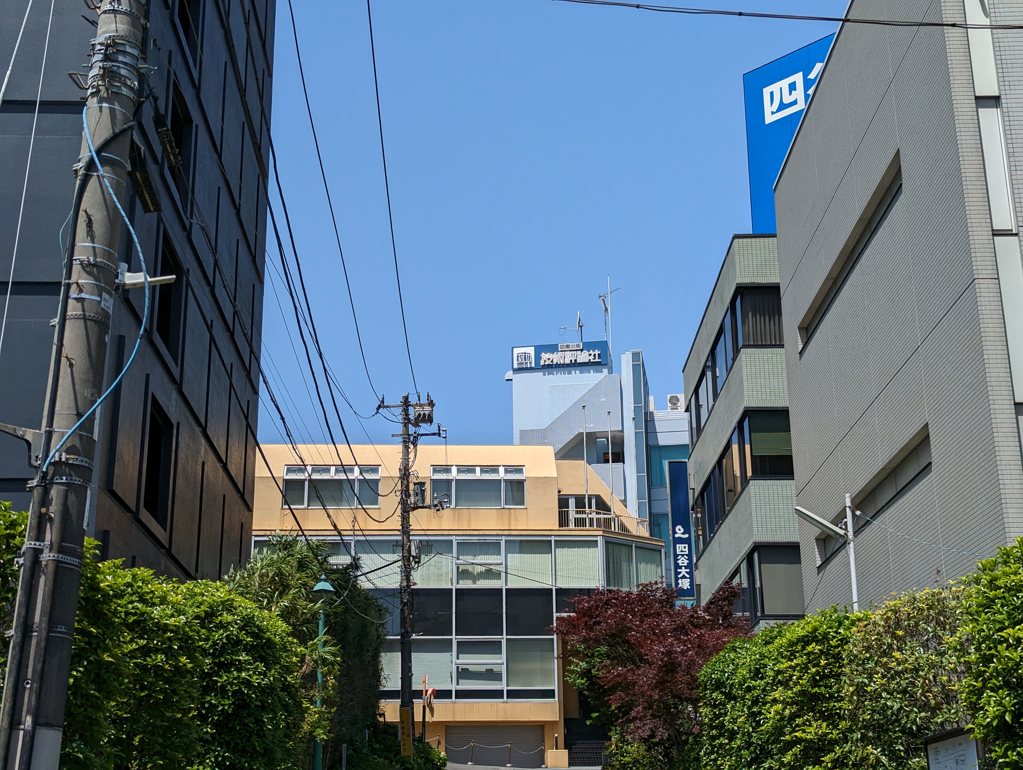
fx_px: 1421
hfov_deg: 39.6
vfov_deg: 30.3
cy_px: 385
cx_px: 512
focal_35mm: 48
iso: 46
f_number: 1.85
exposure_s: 1/4464
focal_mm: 6.81
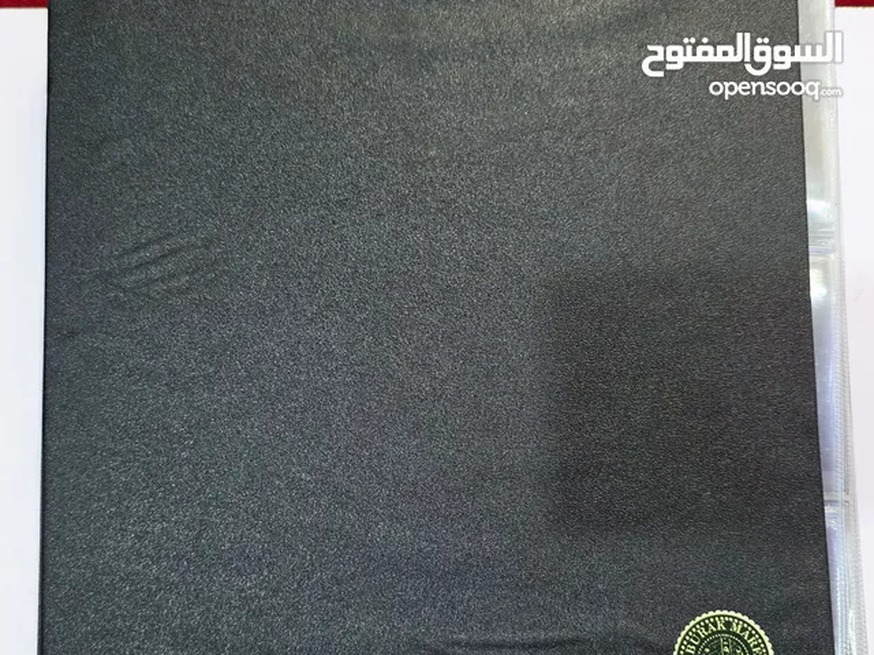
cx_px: 437
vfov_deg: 58.9
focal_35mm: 23
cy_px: 328
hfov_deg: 73.9
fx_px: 581
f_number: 1.7
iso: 250
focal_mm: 6.3
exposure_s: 1/101
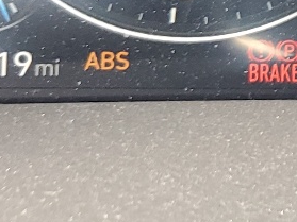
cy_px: -284
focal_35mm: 149
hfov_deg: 11.6
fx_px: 1278
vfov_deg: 9.1
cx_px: 642
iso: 57
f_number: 1.5
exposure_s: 1/60.2
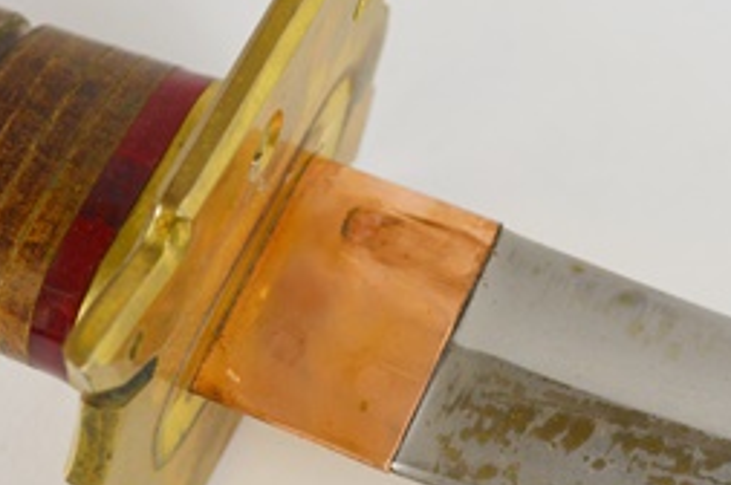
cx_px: 324
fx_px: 2312
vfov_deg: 12.0
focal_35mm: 114
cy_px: 219
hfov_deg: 18.0
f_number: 5.6
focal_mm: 32
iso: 360
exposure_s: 1/125
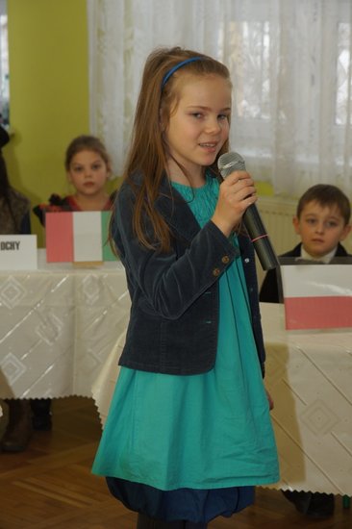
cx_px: 176
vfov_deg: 19.5
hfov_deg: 13.0
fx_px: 1542
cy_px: 264
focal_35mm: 105
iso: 400
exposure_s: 1/125
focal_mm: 70
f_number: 5.6
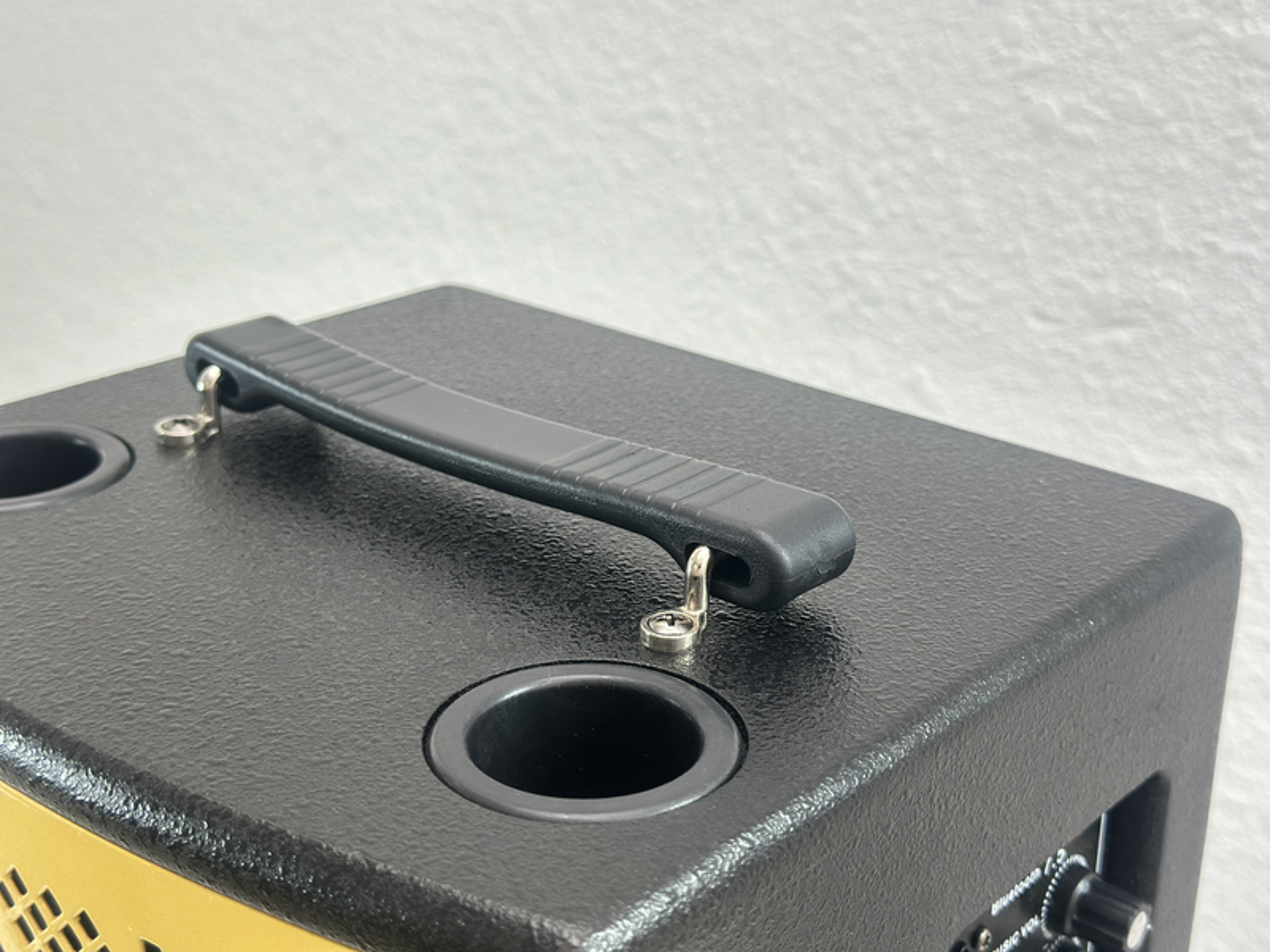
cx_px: 635
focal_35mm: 48
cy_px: 476
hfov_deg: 39.7
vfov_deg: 30.3
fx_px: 1761
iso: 80
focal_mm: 6.86
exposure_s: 1/100
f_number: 1.78
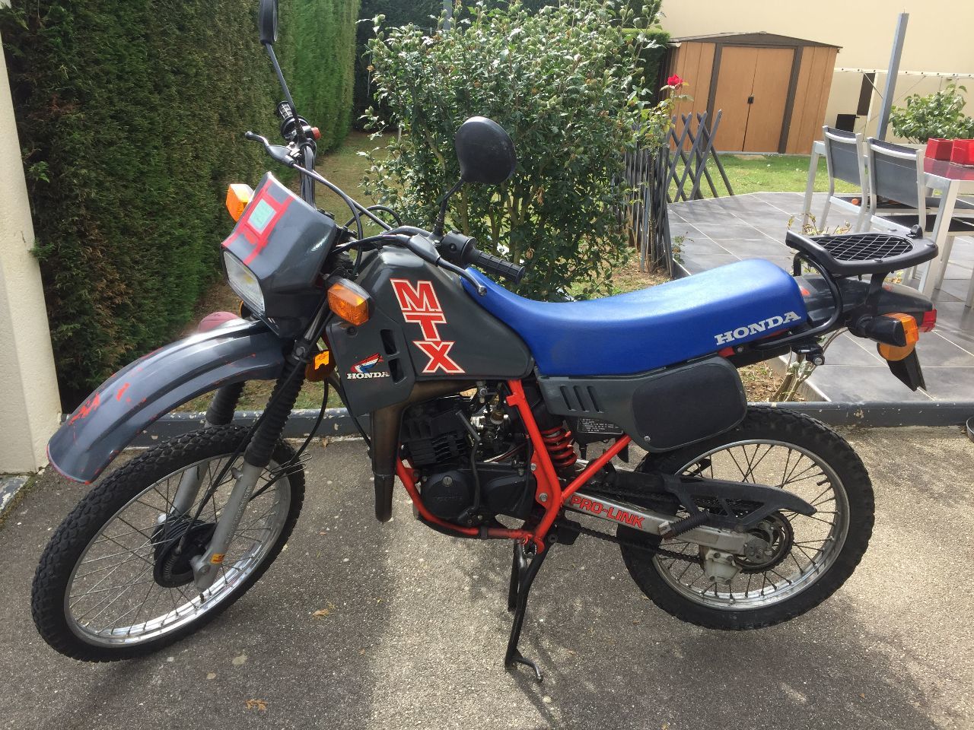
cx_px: 487
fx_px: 816
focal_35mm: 29
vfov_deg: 48.2
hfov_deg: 61.7
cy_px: 365
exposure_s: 1/608
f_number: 2.2
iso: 32
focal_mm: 4.15
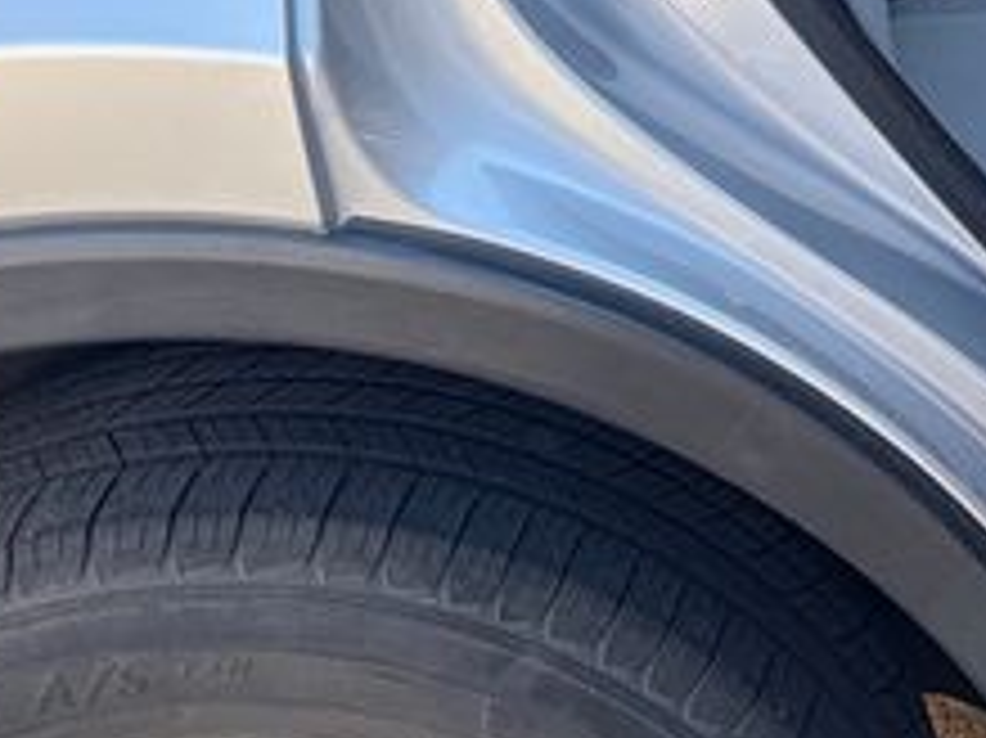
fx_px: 2164
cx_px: 1013
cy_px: -315
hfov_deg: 24.4
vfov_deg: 17.7
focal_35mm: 76
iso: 50
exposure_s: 1/256
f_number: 1.6
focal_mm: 5.96
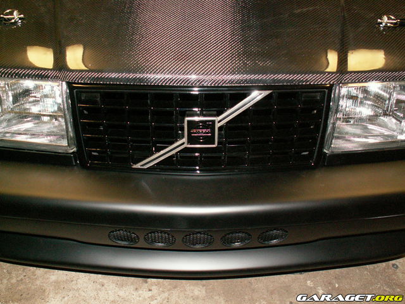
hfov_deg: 52.6
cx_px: 202
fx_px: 409
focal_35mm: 35
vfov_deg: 40.7
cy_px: 152
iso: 160
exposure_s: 1/40
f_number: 2.8
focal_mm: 5.86
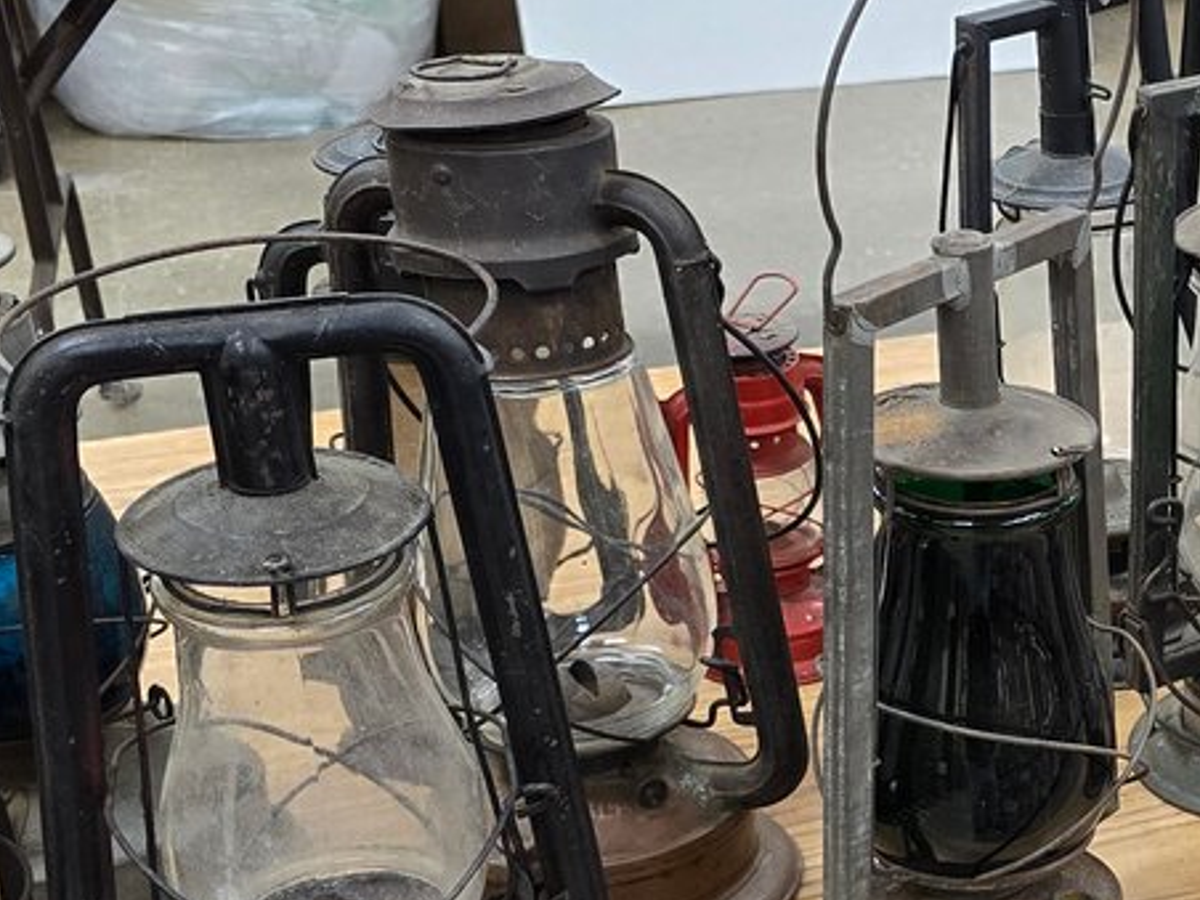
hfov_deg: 23.4
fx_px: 2669
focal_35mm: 77
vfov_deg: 19.1
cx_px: 1387
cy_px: 636
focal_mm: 6.3
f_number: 1.7
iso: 250
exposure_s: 1/62
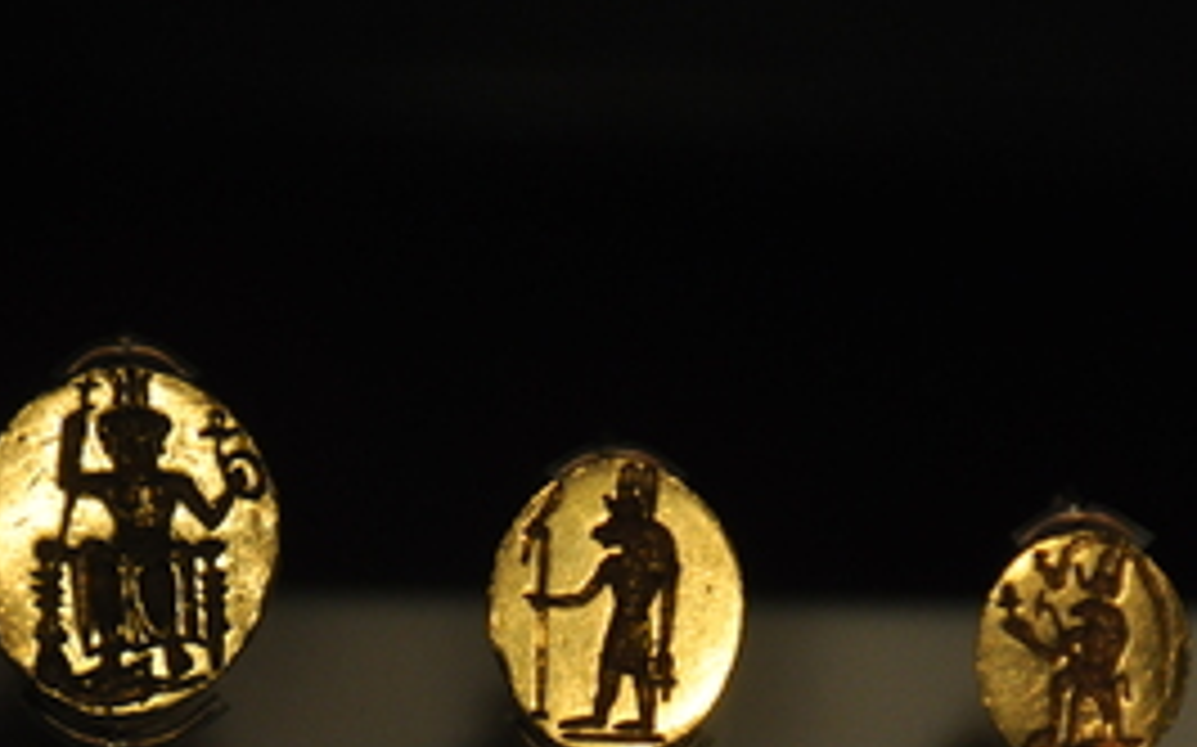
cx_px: 603
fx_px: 16467
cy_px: 608
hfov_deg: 4.2
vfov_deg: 2.6
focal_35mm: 505
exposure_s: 1/800
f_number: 5.6
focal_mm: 200
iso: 1000
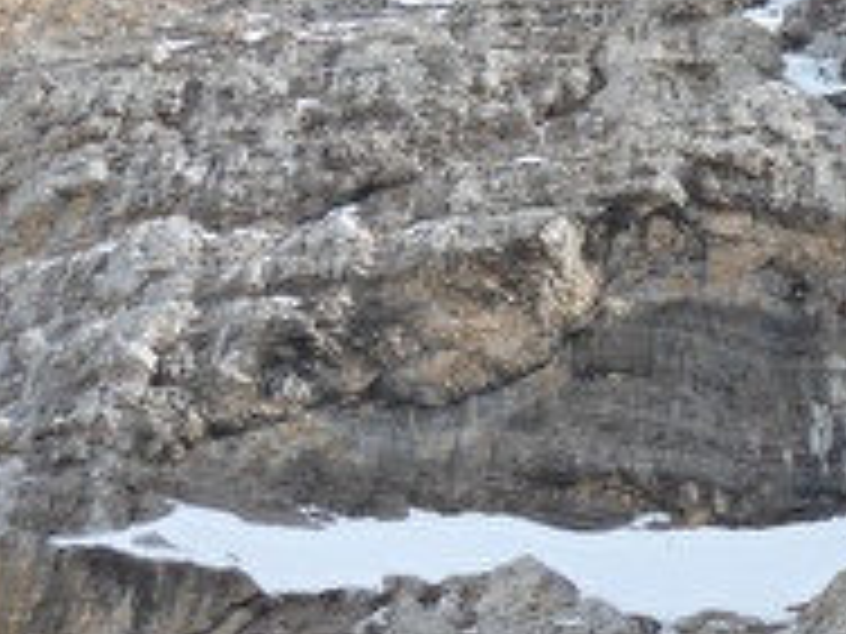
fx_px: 4863
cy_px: 43
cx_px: 868
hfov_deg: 9.9
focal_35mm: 199
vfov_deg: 7.4
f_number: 4.6
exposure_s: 1/320
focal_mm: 15.5
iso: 80
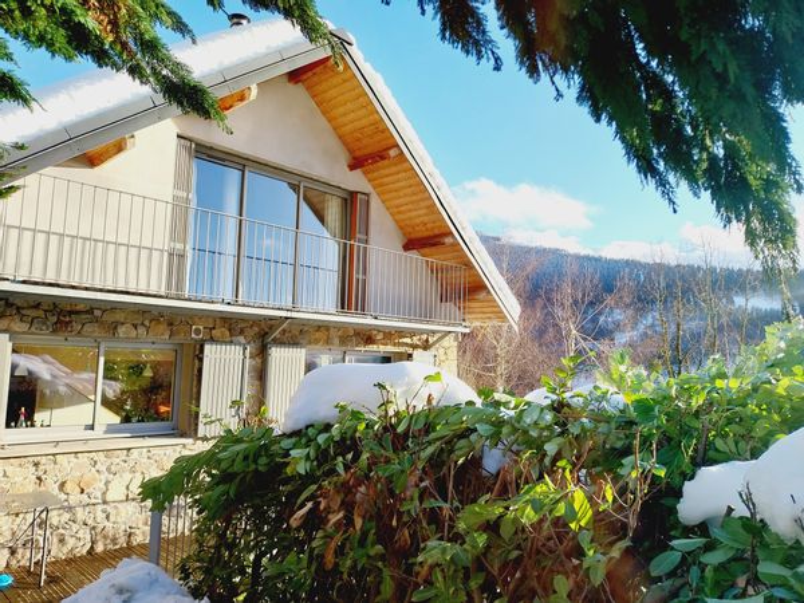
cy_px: 302
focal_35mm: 26
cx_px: 402
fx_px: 604
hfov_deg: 67.3
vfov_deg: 53.1
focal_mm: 4
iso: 25
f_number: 1.8
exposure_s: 1/318
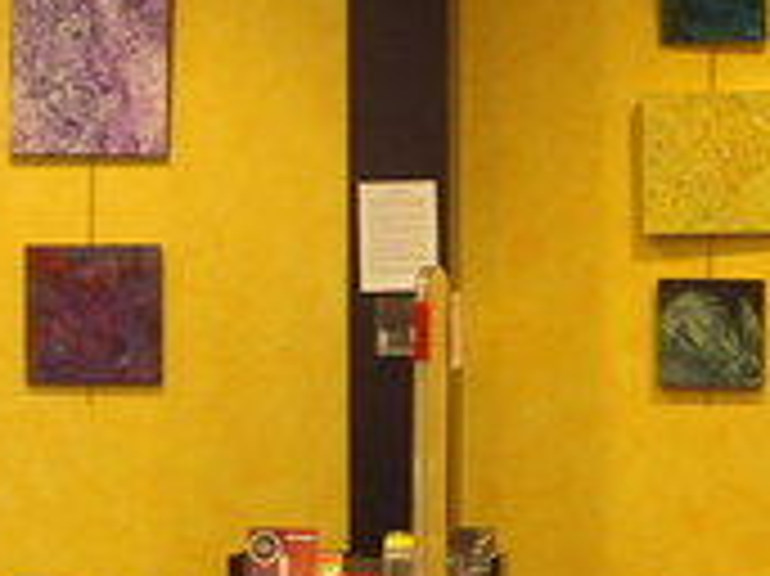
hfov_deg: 14.4
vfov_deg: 10.8
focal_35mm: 137
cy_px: 281
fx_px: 3045
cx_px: 378
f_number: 3
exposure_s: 1/10
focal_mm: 7.8
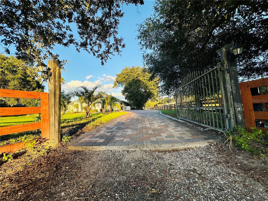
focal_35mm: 14
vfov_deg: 85.7
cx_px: 134
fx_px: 108
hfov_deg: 102.1
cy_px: 100
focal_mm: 2.22
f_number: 2.2
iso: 40
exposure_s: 1/384
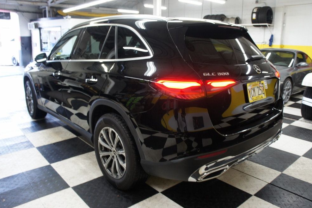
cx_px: 158
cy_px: 101
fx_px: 243
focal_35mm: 28
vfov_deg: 46.3
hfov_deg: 65.5
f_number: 3.5
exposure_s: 1/30
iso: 500
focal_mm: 18
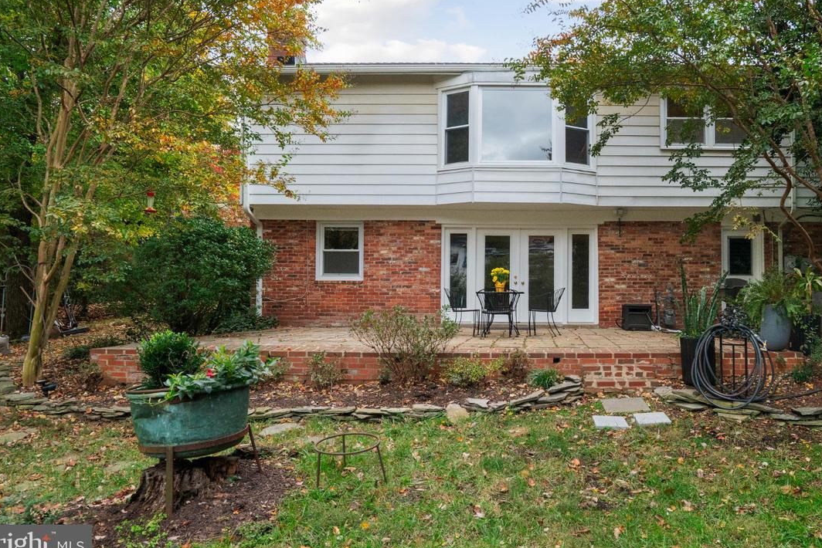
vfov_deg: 54.3
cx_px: 528
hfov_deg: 74.4
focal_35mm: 23
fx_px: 525
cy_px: 193
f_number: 8
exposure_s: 1/320
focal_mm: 17
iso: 1250
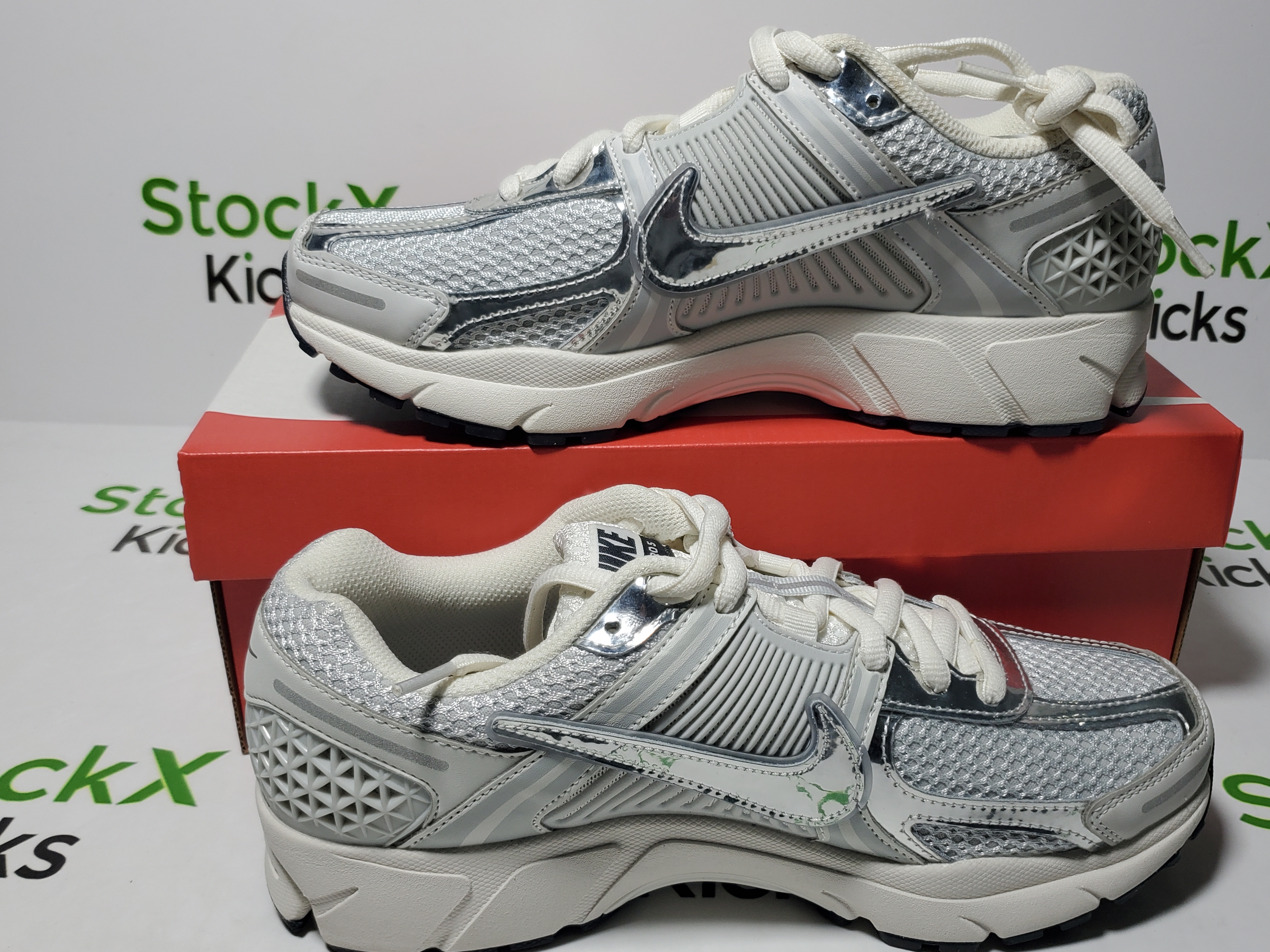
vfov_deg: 44.2
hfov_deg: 56.5
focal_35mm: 32
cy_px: 477
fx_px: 1174
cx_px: 745
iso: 50
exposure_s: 1/634
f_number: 1.5
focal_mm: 4.3
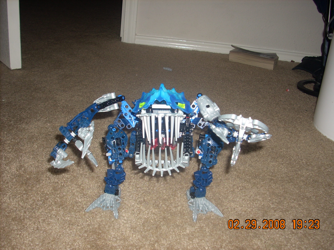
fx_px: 357
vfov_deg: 38.7
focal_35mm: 37
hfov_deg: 50.1
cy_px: 125
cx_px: 167
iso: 64
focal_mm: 6.2
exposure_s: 1/60
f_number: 2.8
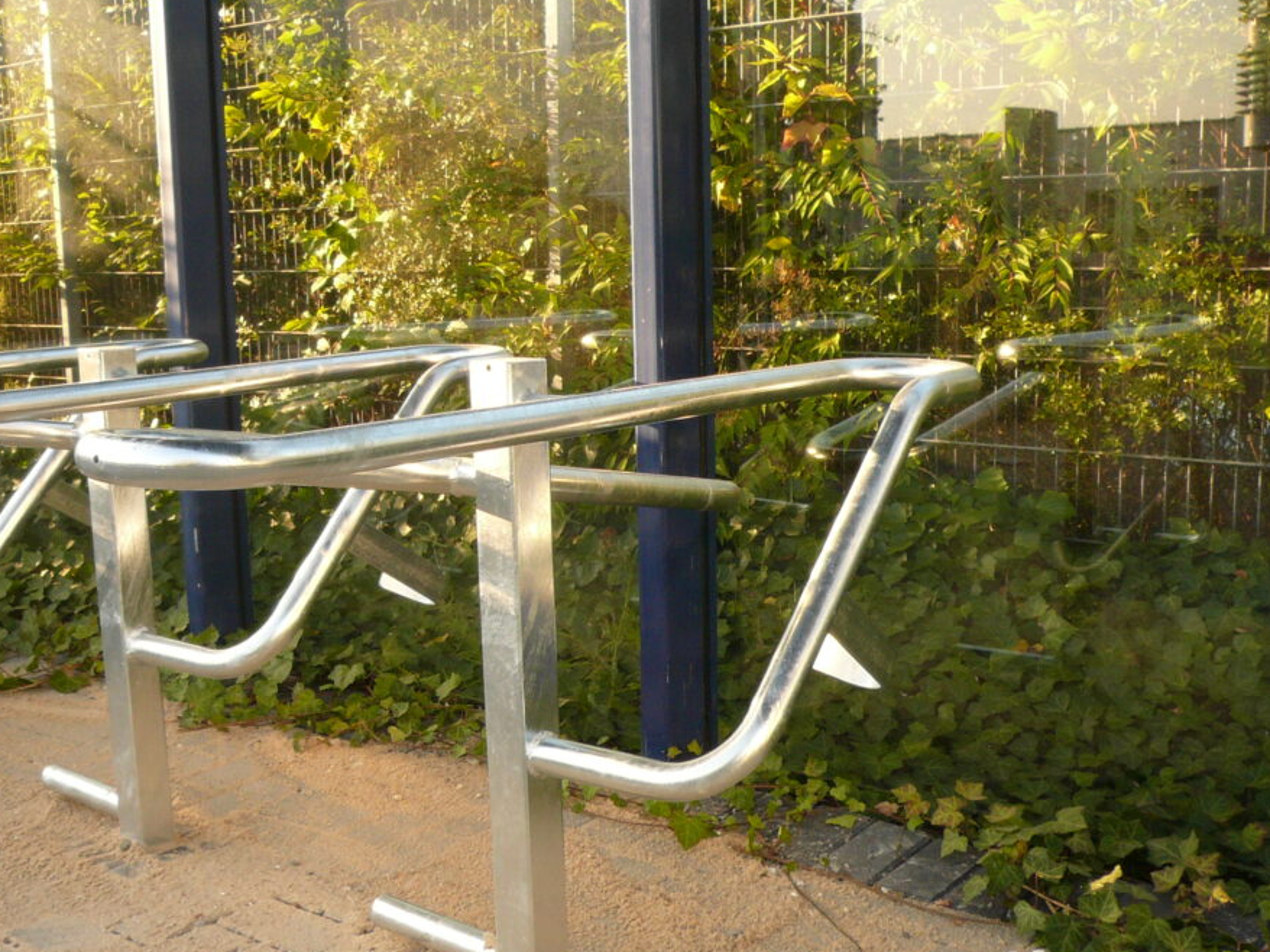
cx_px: 606
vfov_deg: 34.3
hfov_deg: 44.8
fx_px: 1540
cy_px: 522
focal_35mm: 42
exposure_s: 1/160
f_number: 2.9
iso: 100
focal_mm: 4.9
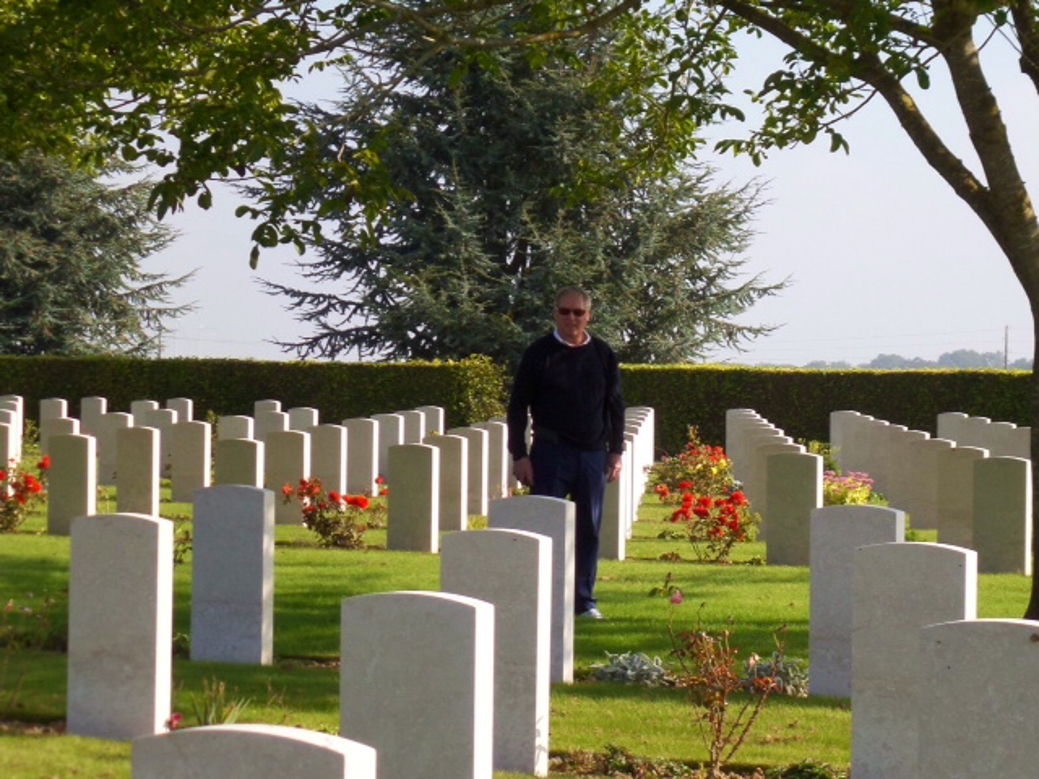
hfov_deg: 25.0
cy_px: 390
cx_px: 520
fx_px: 2341
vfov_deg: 18.9
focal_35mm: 78
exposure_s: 1/750
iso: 100
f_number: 3.8
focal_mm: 13.9
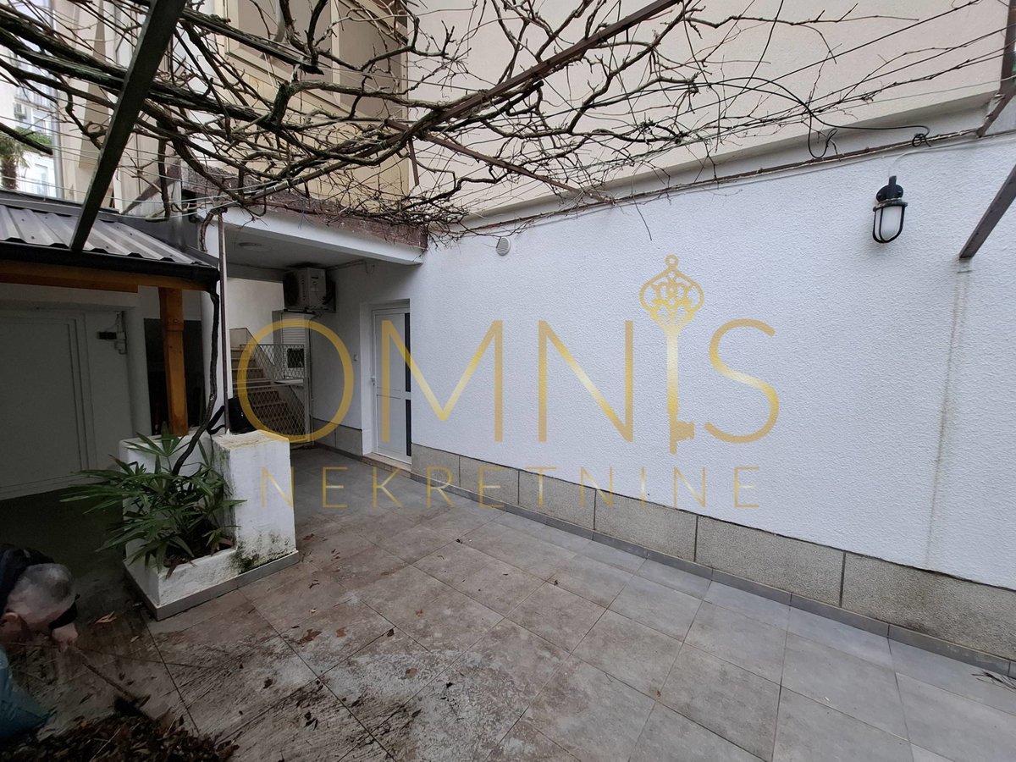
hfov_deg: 106.2
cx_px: 508
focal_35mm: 13
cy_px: 381
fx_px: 382
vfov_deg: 89.9
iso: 50
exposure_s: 1/60
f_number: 2.2
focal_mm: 1.74
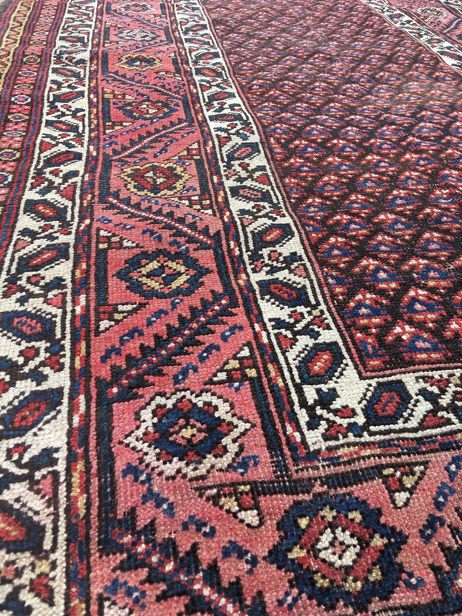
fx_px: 516
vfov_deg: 61.7
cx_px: 231
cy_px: 308
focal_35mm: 29
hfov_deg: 48.2
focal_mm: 4.15
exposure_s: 1/260
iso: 25
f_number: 2.2
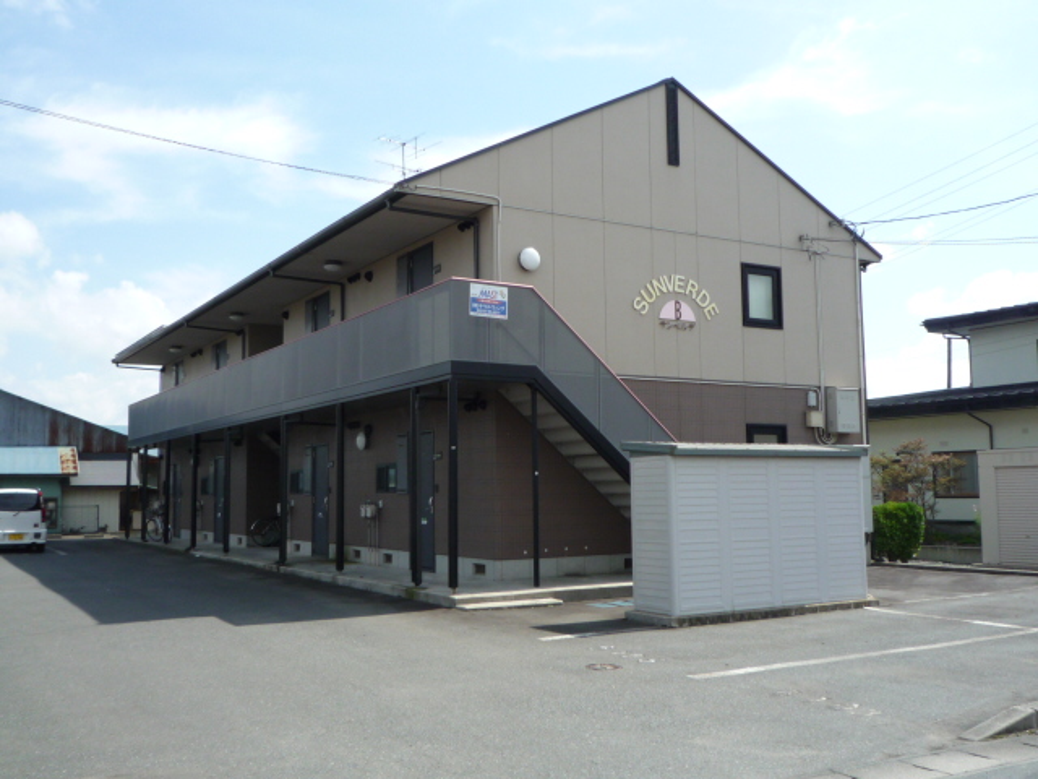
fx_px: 1020
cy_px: 390
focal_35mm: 34
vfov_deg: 41.8
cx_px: 519
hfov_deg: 54.0
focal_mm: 4.4
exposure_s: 1/640
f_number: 4
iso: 100
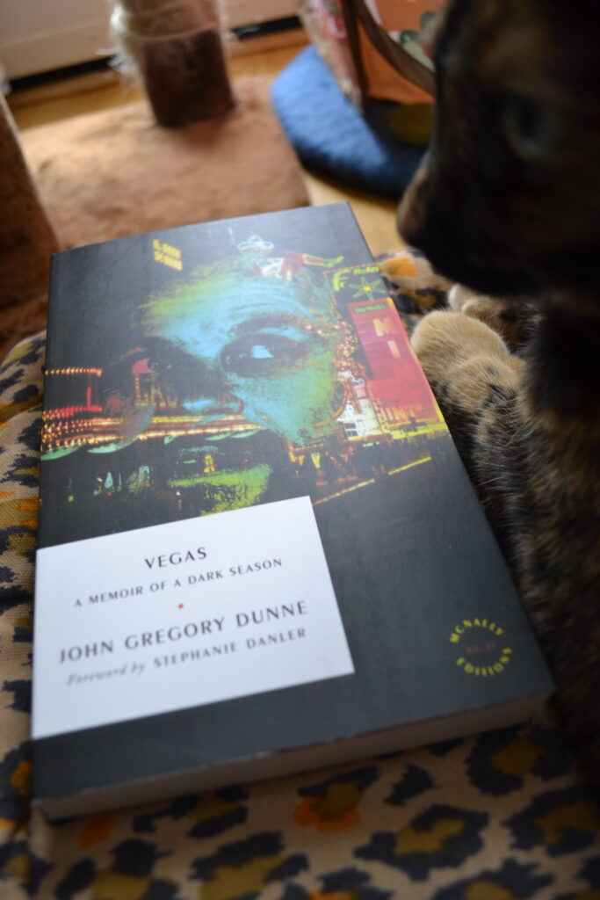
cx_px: 300
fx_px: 675
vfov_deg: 67.4
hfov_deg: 47.9
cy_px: 450
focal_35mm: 27
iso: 400
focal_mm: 18
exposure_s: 1/20
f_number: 3.5
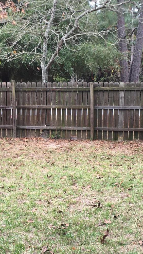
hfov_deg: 18.7
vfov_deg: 33.3
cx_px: 10
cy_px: 132
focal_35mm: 63
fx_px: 425
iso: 25
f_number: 2.2
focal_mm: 4.15
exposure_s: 1/164
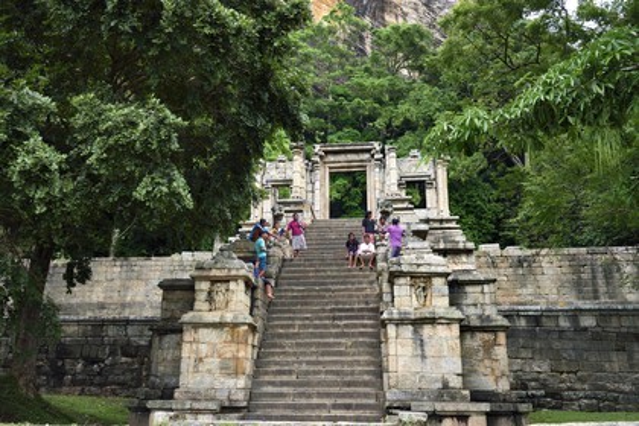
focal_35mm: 32
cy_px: 213
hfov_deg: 58.7
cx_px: 320
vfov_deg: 41.1
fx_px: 568
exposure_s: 1/160
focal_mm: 32
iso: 400
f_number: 10
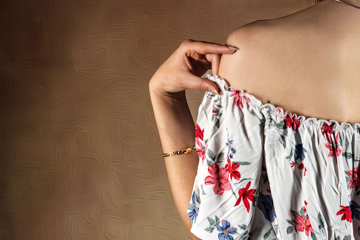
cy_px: 35
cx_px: 312
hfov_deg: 14.1
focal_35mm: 144
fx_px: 1440
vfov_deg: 9.5
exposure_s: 1/250
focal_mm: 52
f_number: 7.1
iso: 8000
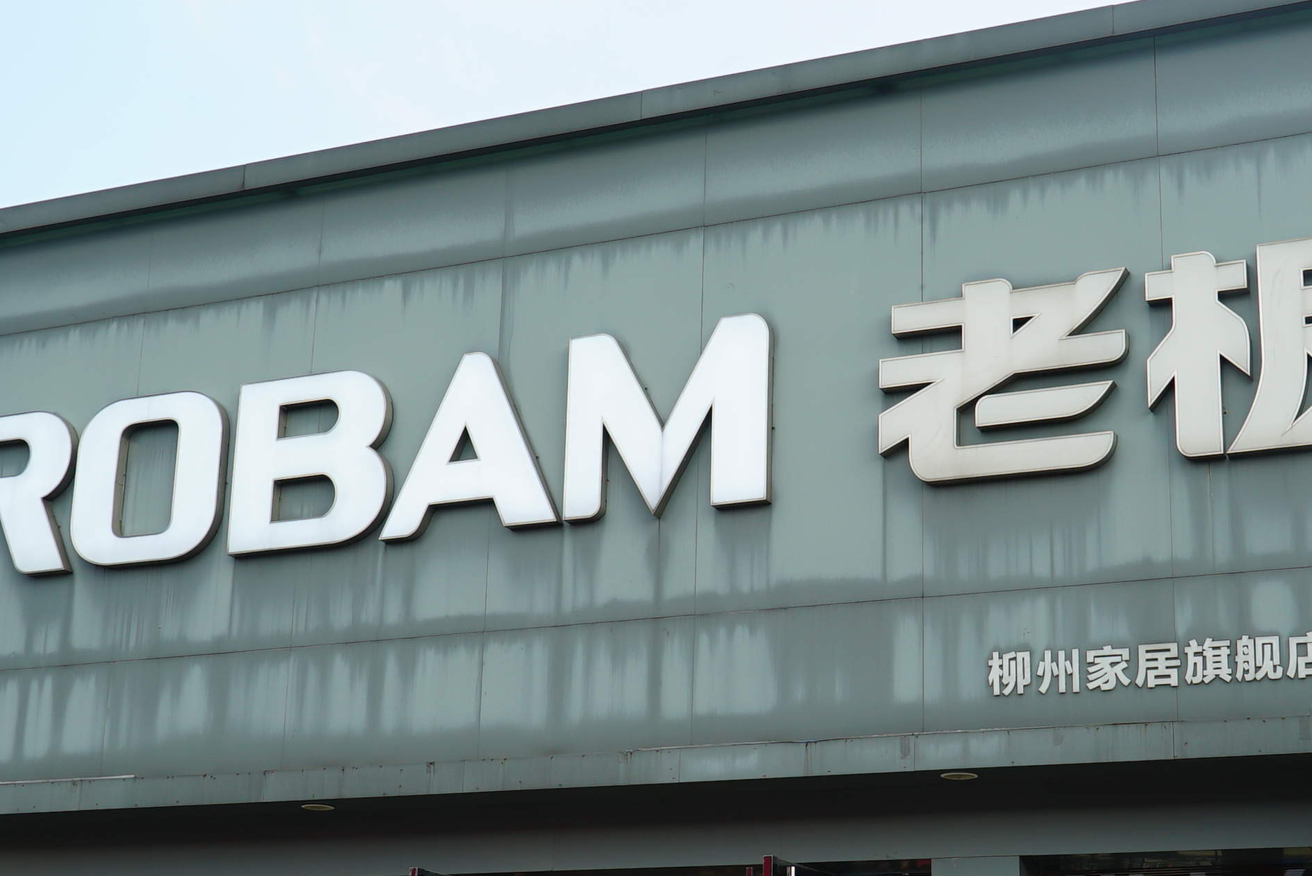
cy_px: 541
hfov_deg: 35.0
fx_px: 2078
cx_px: 743
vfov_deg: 23.7
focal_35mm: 57
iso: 100
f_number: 9
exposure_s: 1/80
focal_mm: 26
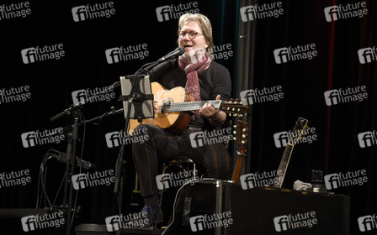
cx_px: 189
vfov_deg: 10.7
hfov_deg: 17.0
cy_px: 117
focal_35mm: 123
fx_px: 1264
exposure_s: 1/100
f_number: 6.3
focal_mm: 120
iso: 800
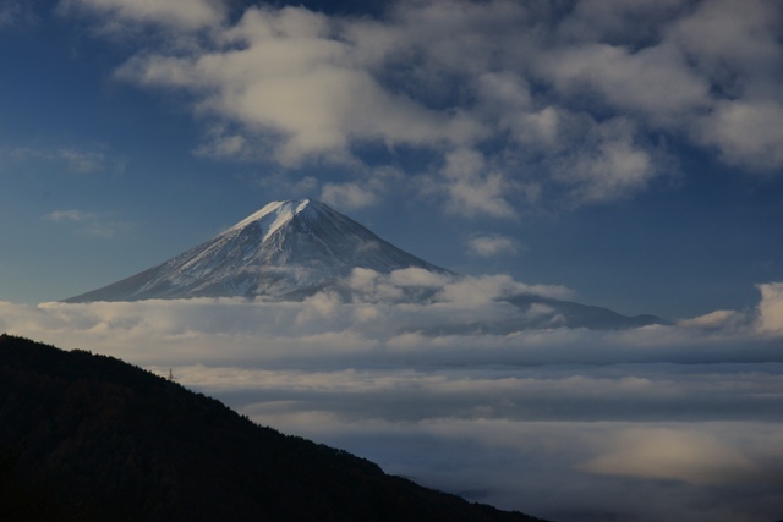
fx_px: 1523
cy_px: 261
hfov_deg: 28.8
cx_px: 392
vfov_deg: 19.5
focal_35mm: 70
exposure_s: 1/100
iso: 100
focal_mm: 70
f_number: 11
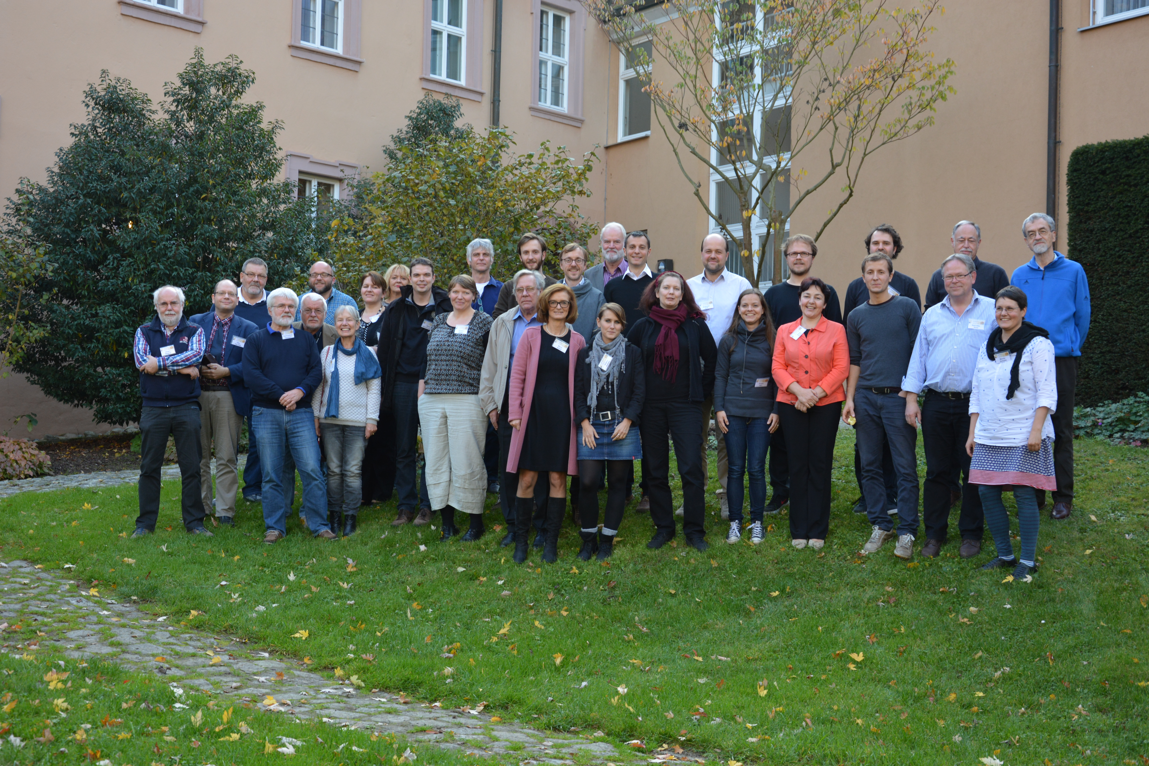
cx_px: 574
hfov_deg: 35.1
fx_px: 1819
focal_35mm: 57
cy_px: 383
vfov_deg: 23.8
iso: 360
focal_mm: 38
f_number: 5.6
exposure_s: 1/125
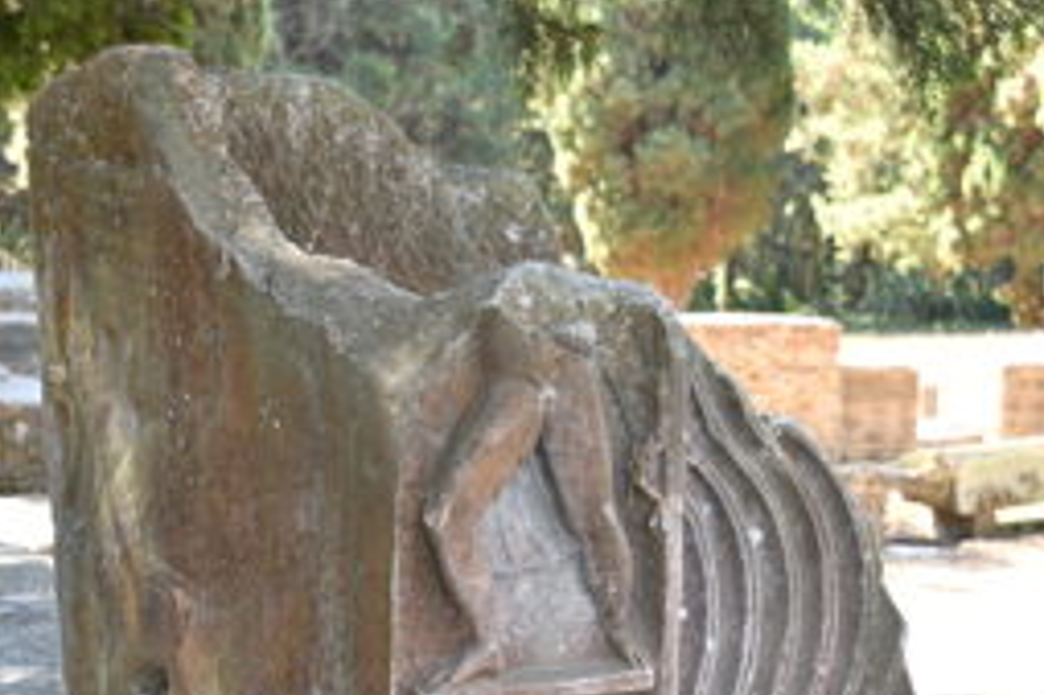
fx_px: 2376
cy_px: 450
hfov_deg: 24.7
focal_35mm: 82
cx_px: 686
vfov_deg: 16.6
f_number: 5.6
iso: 100
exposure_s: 1/25
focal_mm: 35
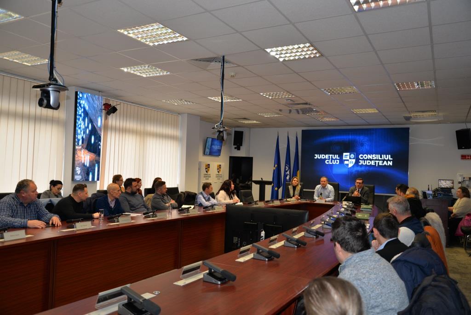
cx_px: 236
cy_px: 158
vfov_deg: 45.0
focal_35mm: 29
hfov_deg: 63.6
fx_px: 380
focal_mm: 29
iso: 400
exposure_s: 1/80
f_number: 3.8
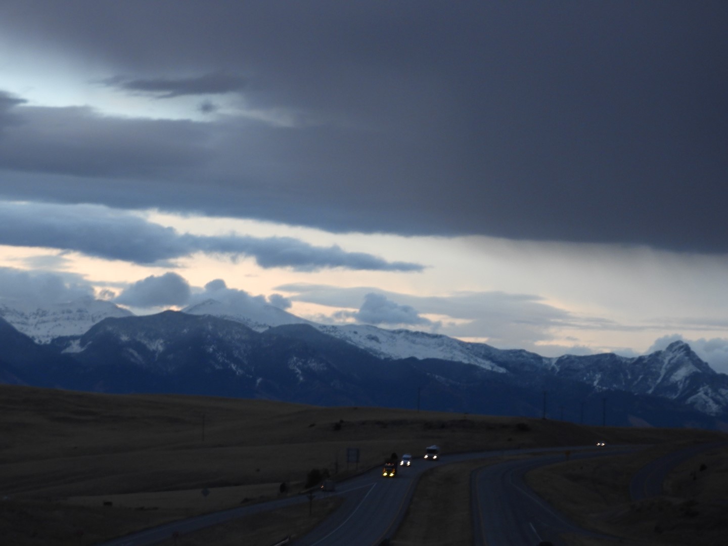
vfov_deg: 7.4
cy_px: 273
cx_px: 364
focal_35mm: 200
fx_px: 4206
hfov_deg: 9.9
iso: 180
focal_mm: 35.8
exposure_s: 1/60
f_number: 5.3
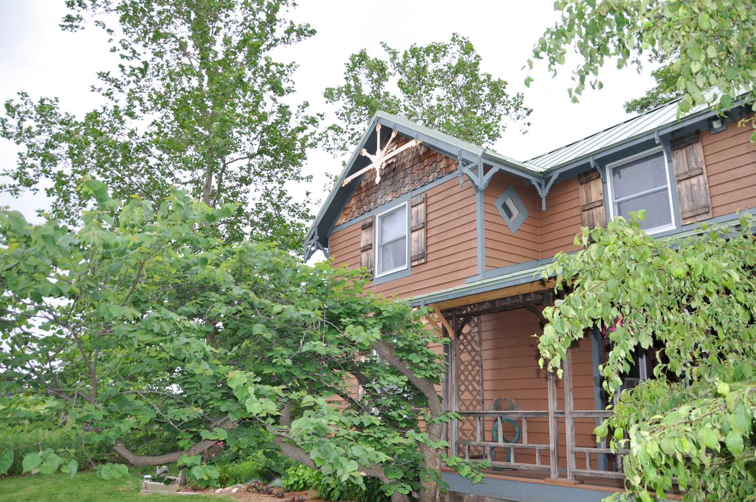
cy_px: 251
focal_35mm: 27
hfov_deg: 67.4
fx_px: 566
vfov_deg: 47.8
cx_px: 378
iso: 500
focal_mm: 18
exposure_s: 1/200
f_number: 4
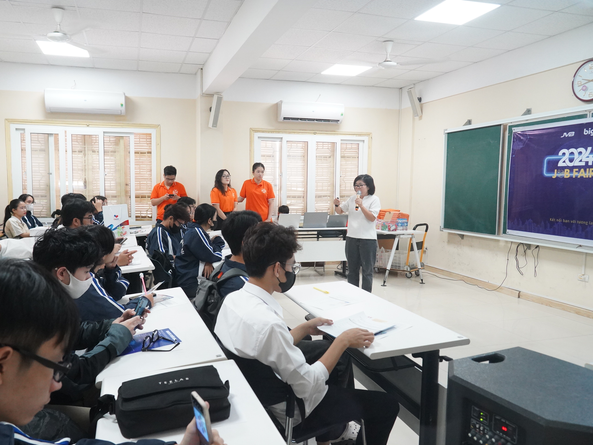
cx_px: 254
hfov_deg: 65.0
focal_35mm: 27
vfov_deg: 51.3
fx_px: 463
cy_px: 230
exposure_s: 1/125
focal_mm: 24
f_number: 5.6
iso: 8000
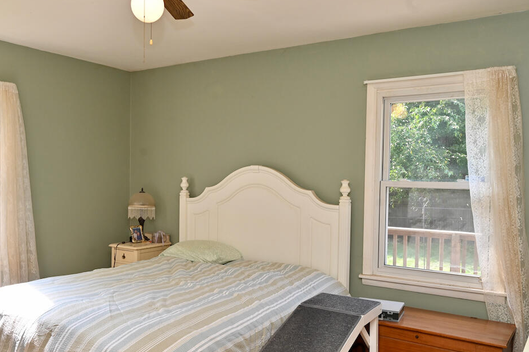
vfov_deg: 39.9
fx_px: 485
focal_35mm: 33
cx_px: 239
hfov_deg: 57.1
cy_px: 188
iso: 500
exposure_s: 1/125
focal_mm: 24
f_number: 7.1
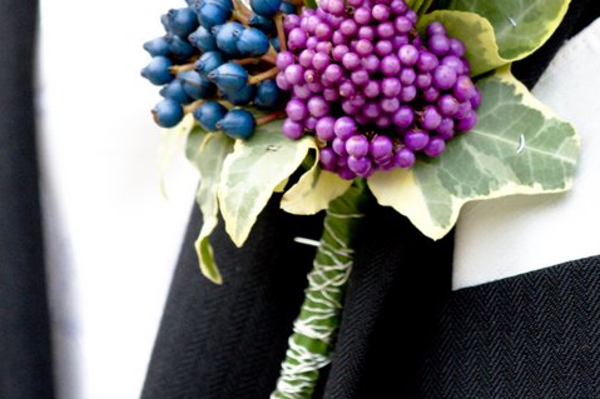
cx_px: 386
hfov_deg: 4.6
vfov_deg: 3.0
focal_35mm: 451
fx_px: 7514
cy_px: -27
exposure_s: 1/125
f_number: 5.6
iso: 1250
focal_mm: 135
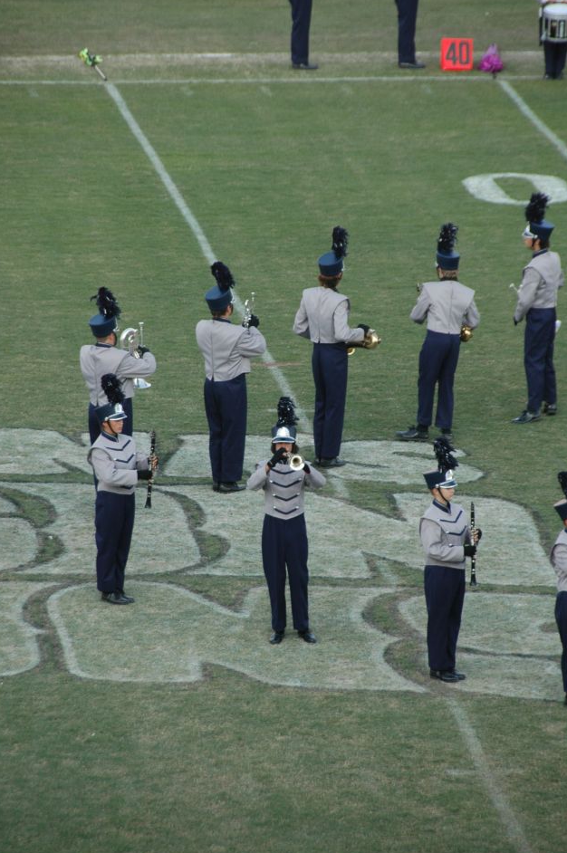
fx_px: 7718
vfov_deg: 6.3
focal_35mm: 326
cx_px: 289
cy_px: 417
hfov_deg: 4.2
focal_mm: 200
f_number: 5.6
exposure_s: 1/200
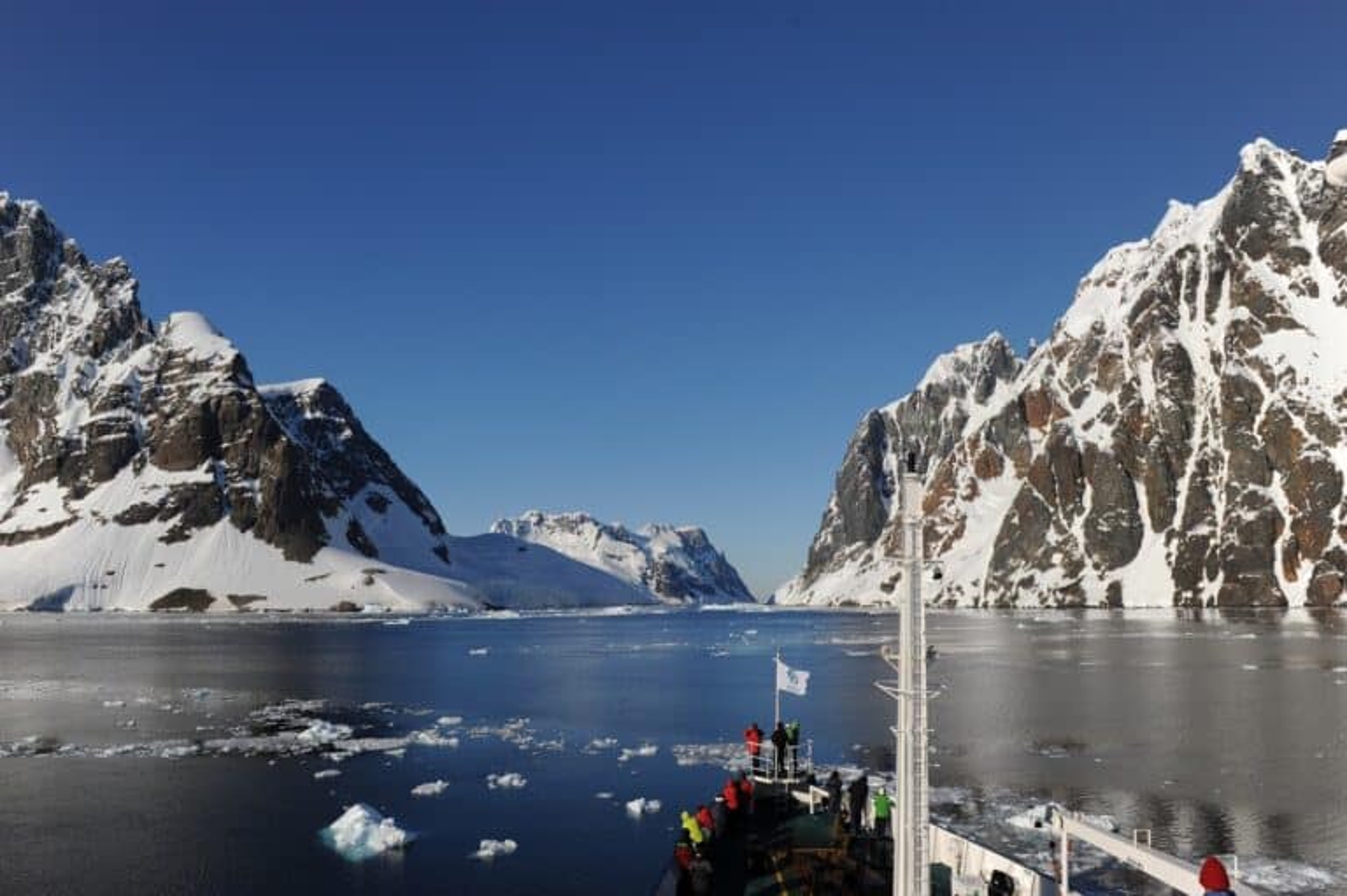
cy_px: 448
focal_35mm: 24
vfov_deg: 53.1
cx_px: 674
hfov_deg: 73.8
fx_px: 897
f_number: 10
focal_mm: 24
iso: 200
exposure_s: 1/400
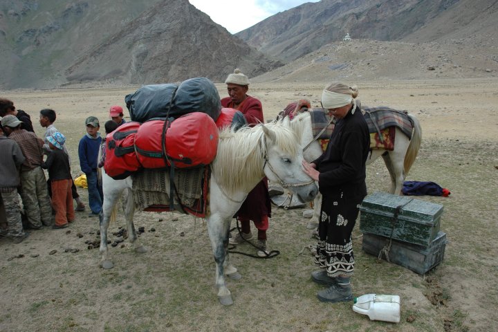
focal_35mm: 27
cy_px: 166
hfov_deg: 67.4
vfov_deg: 47.9
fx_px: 373
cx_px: 249
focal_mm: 18
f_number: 7.1
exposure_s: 1/200
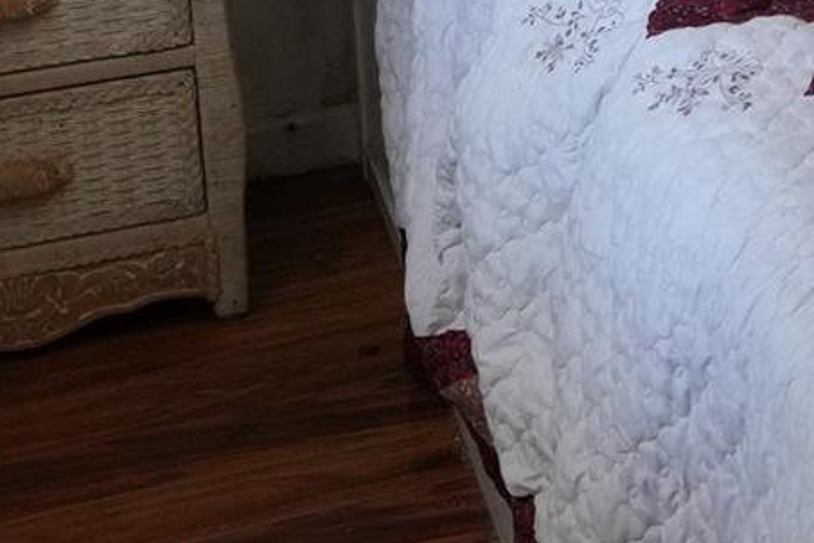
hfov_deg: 16.2
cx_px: 1217
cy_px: -382
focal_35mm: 115
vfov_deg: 11.2
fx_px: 2606
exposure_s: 1/160
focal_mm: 17
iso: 1600
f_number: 4
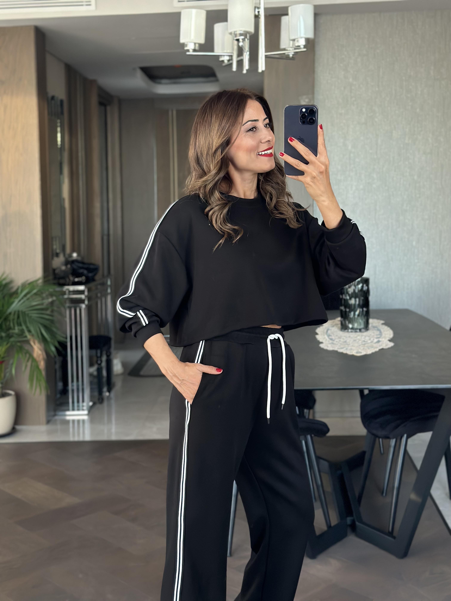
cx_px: 226
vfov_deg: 39.7
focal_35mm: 48
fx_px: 834
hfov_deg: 30.3
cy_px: 300
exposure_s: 1/60
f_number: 1.78
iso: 250
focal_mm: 6.86
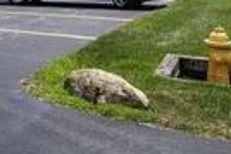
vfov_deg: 17.0
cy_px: -51
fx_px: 481
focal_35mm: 75
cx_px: -131
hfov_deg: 21.7
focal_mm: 14
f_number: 9
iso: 640
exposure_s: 1/4000
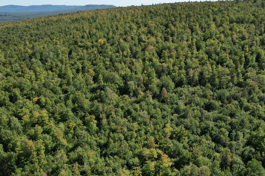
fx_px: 258
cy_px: 93
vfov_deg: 37.8
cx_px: 148
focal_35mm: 35
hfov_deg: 54.3
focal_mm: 8.38
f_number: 2.8
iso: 100
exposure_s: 1/1500
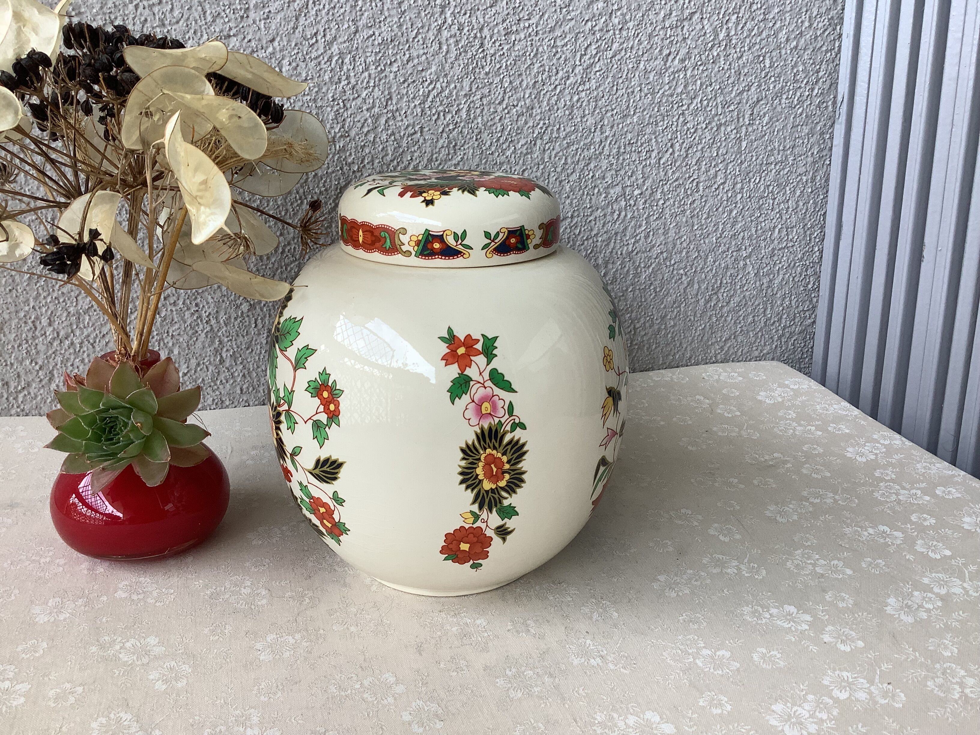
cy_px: 368
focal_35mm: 31
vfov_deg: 45.4
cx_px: 490
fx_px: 878
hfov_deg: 58.4
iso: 32
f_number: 2.4
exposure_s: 1/120
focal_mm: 3.3
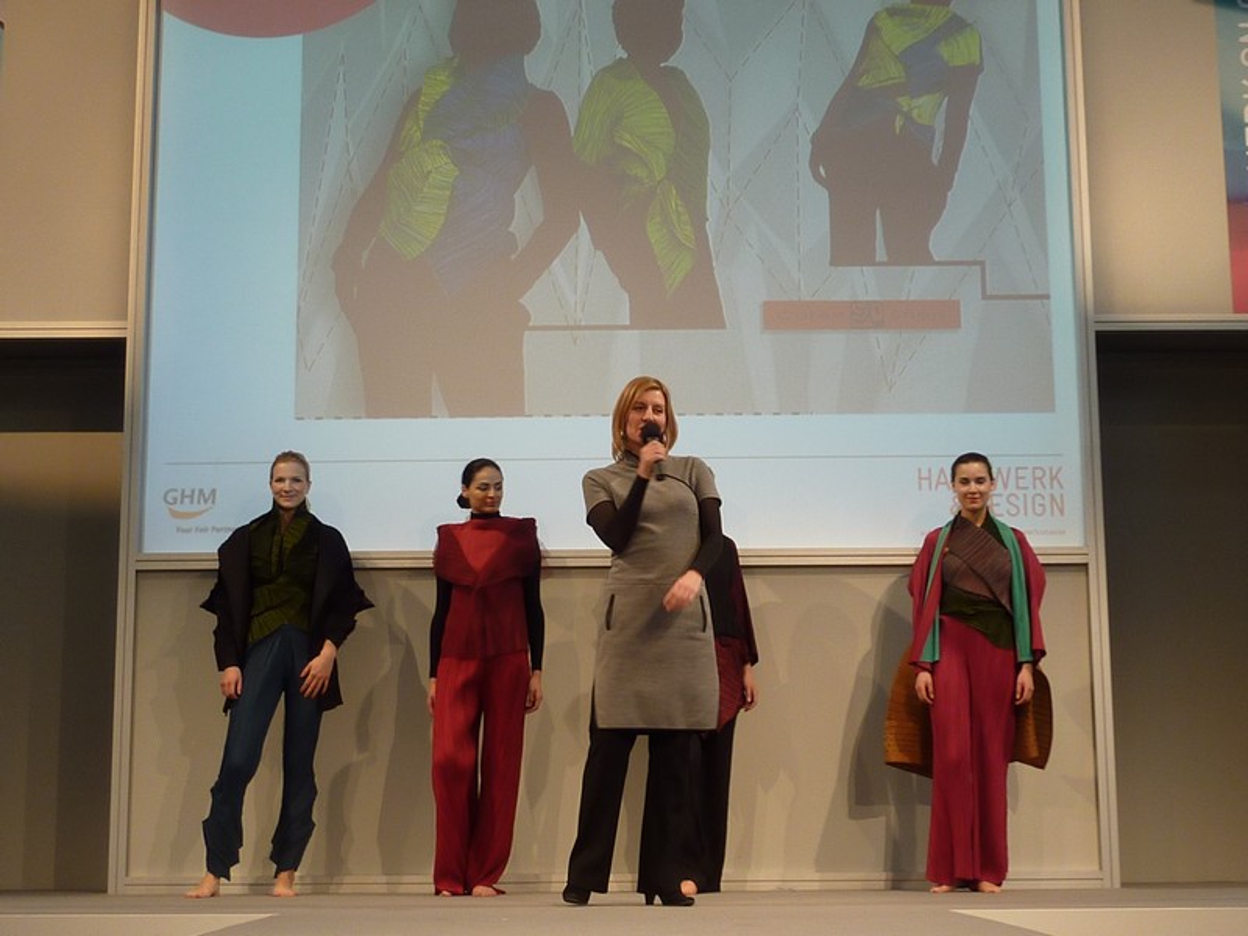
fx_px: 2091
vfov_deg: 25.2
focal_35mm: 58
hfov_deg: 33.2
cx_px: 624
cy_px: 468
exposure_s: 1/30
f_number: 3.5
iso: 80
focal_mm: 5.3
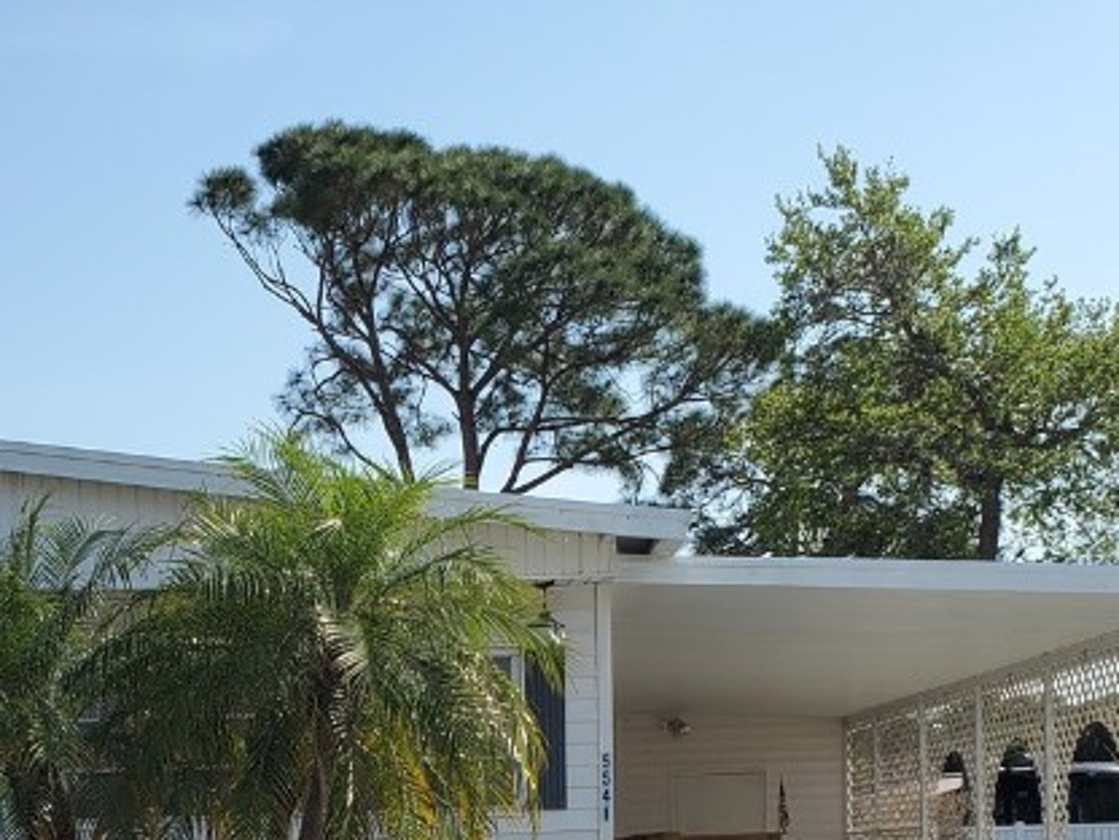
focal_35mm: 64
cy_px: 975
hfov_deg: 30.0
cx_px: 371
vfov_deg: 21.5
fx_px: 2069
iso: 50
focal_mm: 4.3
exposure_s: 1/1690
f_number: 2.4
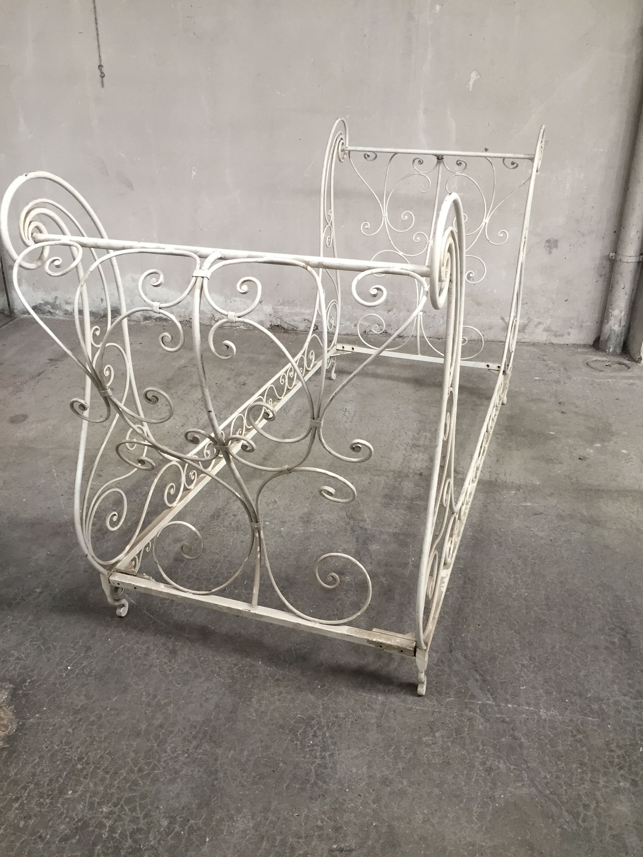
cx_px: 322
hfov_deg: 48.2
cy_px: 428
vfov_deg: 61.7
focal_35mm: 29
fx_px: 718
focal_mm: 4.15
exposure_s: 1/33
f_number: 2.2
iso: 100
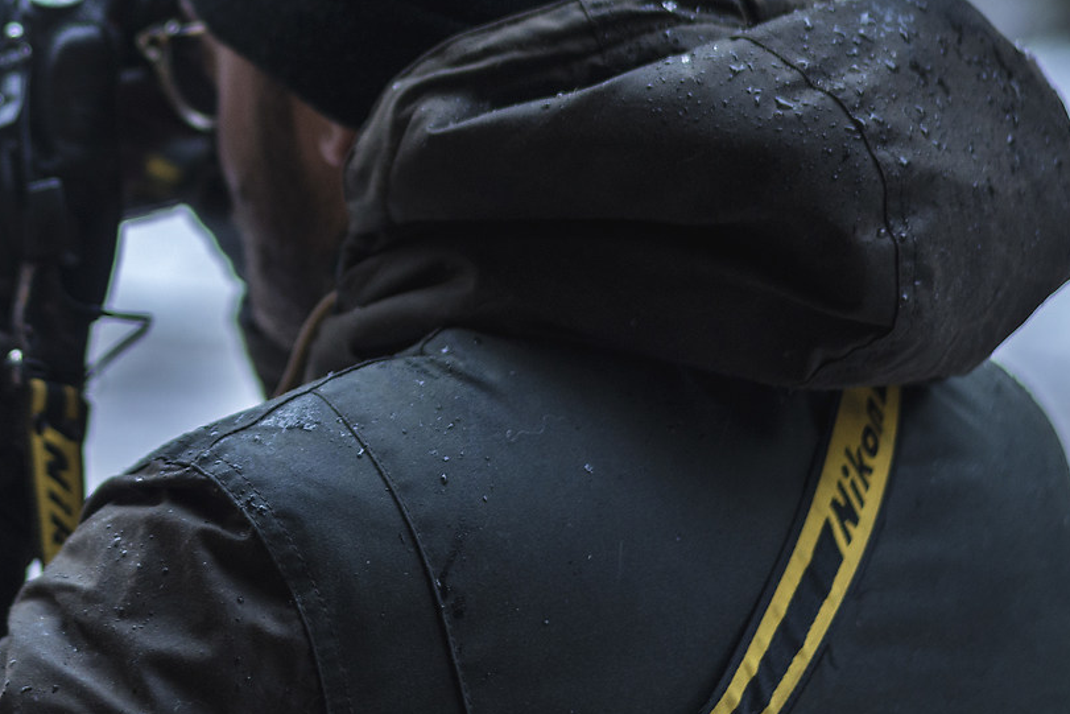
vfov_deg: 9.2
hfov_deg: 13.8
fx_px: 4399
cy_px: -18
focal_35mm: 148
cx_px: 181
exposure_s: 1/250
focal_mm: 50
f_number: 1.8
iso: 250
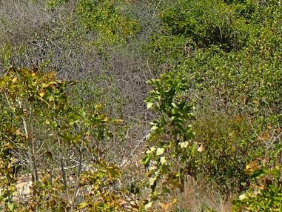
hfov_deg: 9.1
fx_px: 1752
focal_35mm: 215
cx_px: -42
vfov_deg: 6.8
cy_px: -88
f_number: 5
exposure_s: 1/640
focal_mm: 11.78
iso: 100
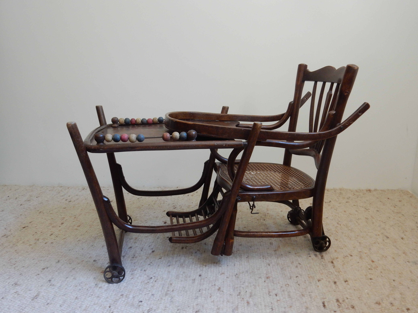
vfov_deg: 46.8
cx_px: 209
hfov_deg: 60.0
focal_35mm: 30
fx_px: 362
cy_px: 156
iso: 250
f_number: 4
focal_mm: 5.4
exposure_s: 1/30
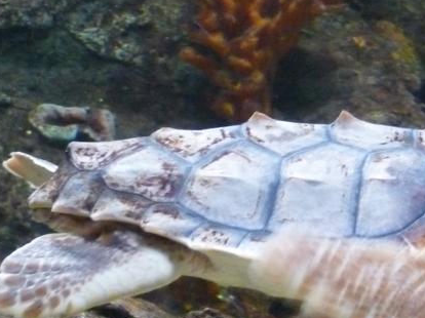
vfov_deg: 7.2
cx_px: 388
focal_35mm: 207
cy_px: 197
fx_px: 2540
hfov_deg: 9.5
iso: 800
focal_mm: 13.3
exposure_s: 1/40
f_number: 3.4
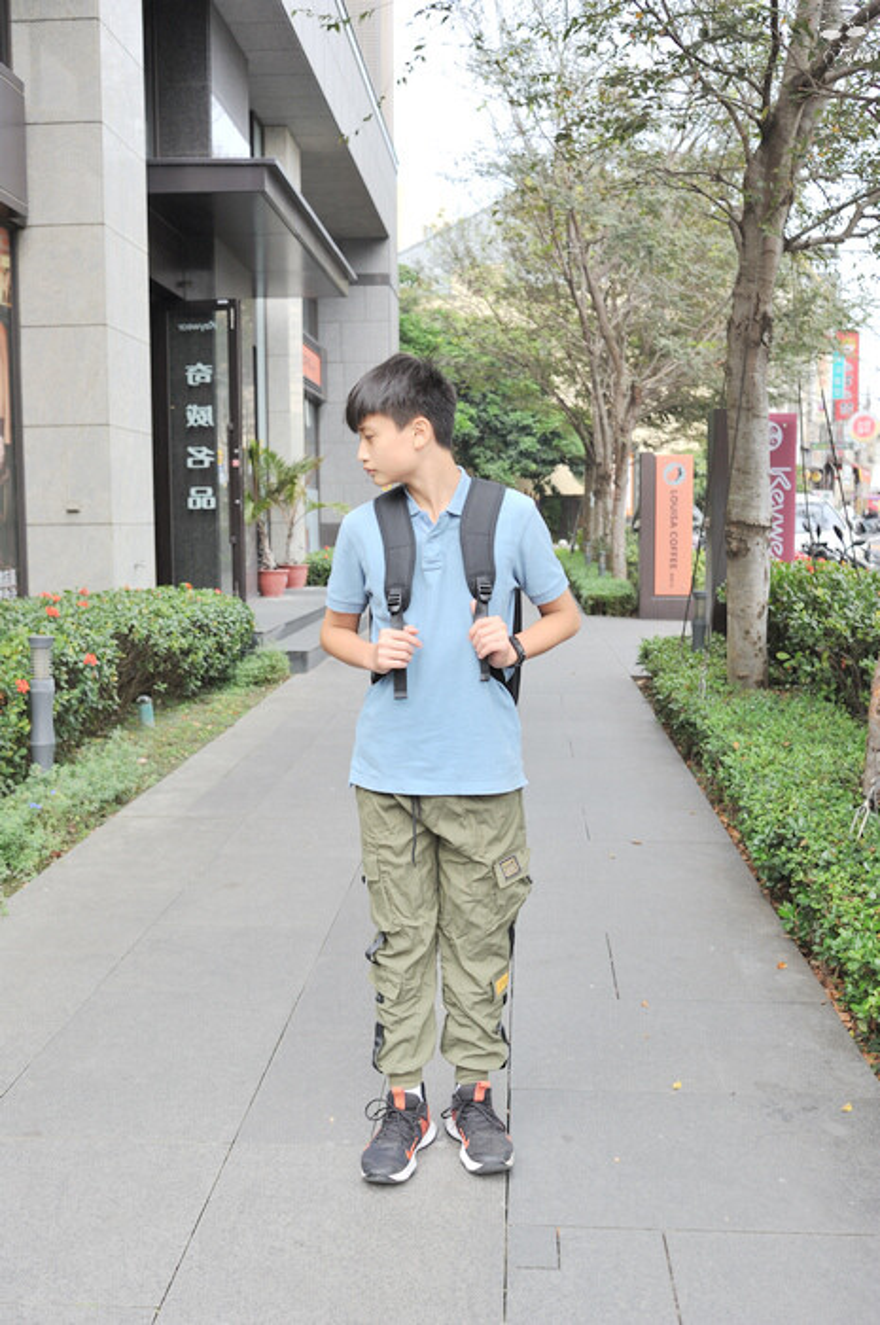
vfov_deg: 54.5
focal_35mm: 35
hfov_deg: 37.8
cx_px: 440
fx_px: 1286
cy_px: 662
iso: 200
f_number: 5.6
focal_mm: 35
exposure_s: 1/250
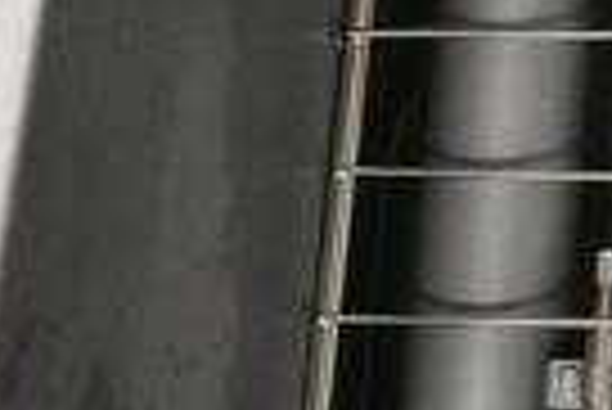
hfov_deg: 15.6
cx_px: 904
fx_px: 2059
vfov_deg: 10.5
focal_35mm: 121
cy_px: -396
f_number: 5.6
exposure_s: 1/125
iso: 6400
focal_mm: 18
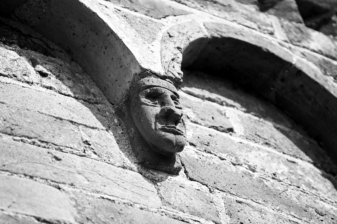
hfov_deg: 6.5
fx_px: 2948
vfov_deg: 4.4
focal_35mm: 315
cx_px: 168
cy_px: 112
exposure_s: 1/800
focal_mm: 210
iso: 100
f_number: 4
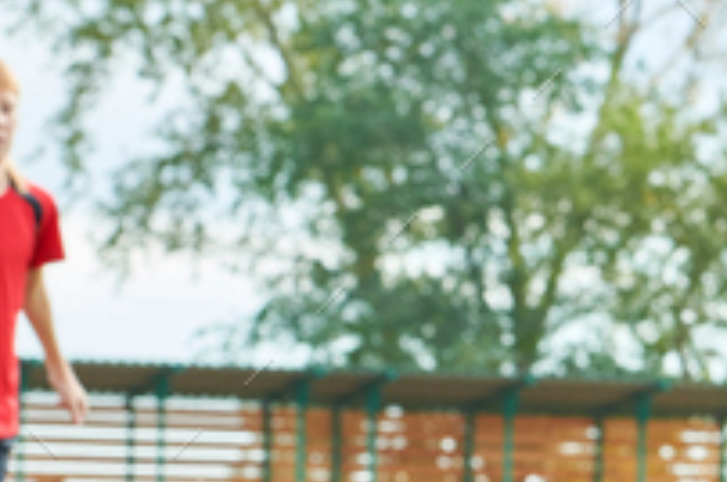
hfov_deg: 7.8
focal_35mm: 263
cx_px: 637
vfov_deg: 5.2
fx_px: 5303
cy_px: 682
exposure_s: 1/640
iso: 640
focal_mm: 90
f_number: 7.1
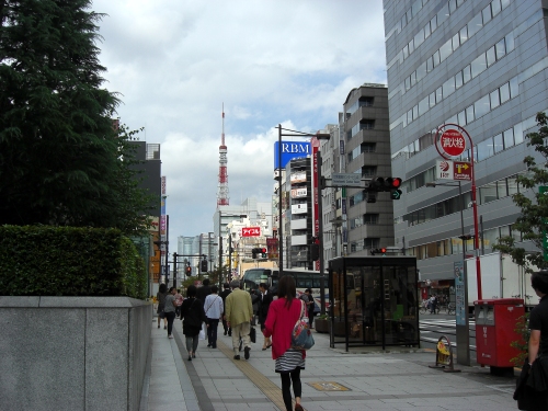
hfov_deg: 49.0
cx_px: 274
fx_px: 602
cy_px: 206
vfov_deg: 37.7
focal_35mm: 38
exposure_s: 1/200
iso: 80
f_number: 8
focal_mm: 7.9
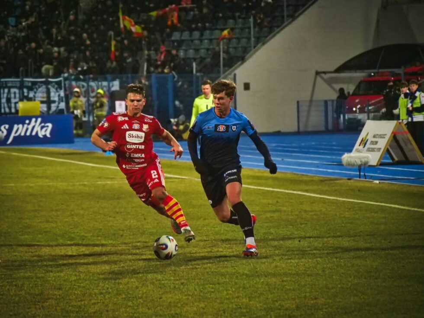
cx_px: 212
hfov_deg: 7.1
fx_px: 3430
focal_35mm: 280
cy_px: 159
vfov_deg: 5.3
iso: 3200
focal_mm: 140
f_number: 5.6
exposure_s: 1/500
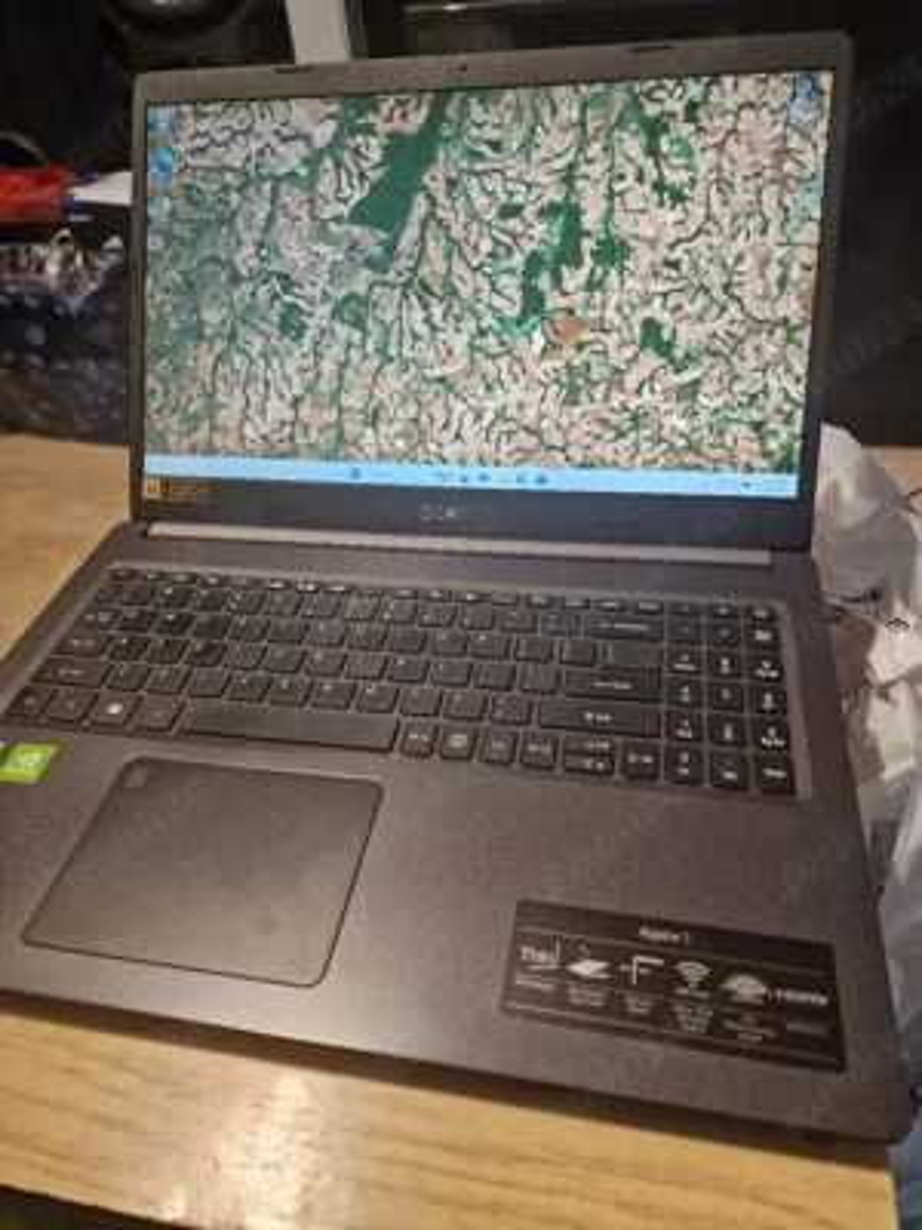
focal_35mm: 23
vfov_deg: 73.9
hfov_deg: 58.9
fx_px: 817
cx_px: 461
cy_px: 615
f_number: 1.8
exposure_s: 1/100
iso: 500
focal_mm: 6.4
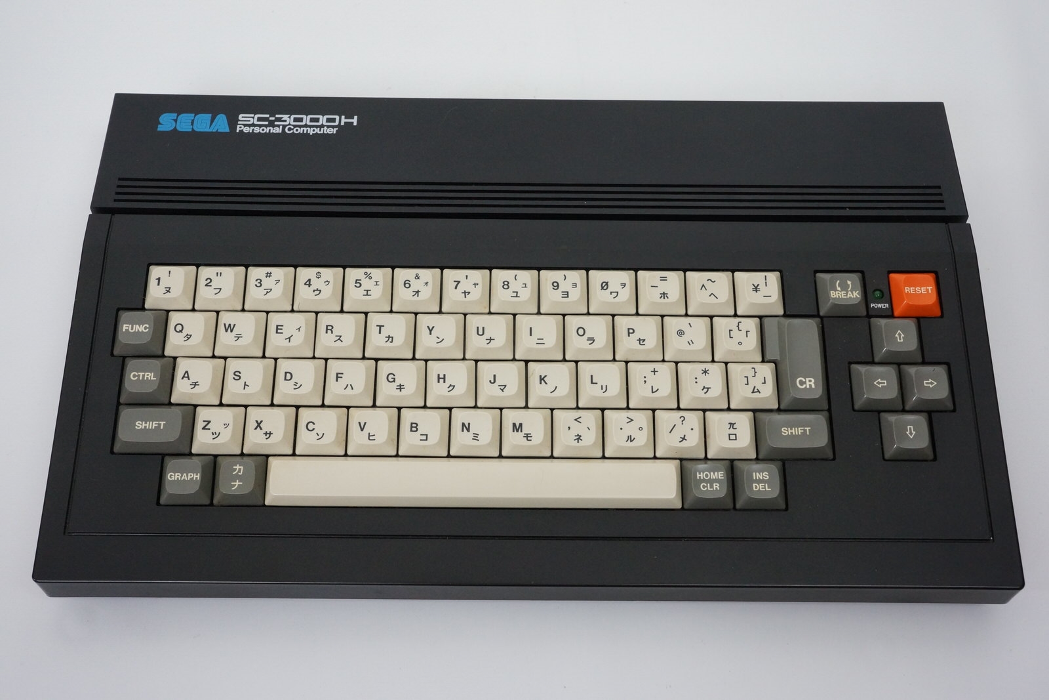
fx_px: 1136
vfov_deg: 34.2
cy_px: 350
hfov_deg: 49.5
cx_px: 524
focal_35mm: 39
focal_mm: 26
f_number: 10
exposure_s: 1/50
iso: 1600
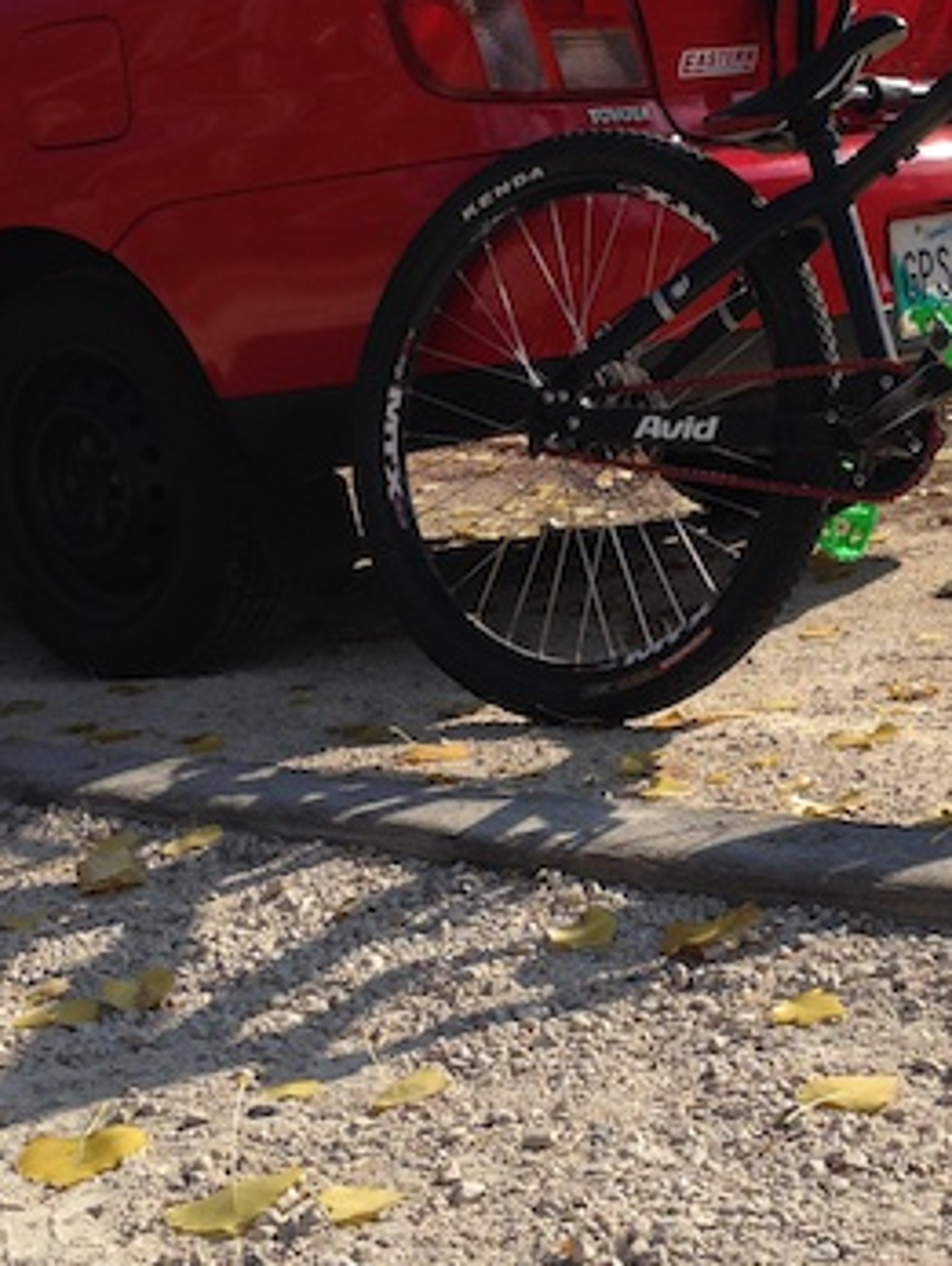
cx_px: 733
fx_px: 2782
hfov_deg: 19.3
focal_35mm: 76
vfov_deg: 25.6
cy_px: 628
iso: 50
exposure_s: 1/1550
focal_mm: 4.12
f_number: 2.4
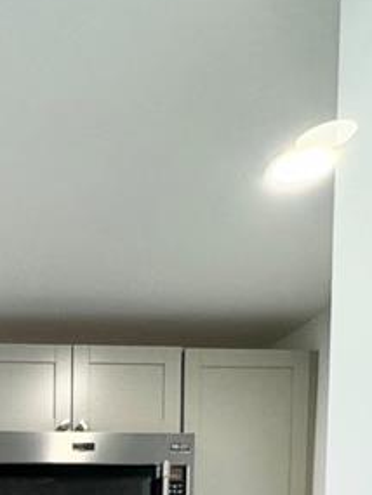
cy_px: 766
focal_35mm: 59
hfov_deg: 21.2
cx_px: -179
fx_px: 845
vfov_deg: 24.4
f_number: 2.2
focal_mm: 2.22
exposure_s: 1/120
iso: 200
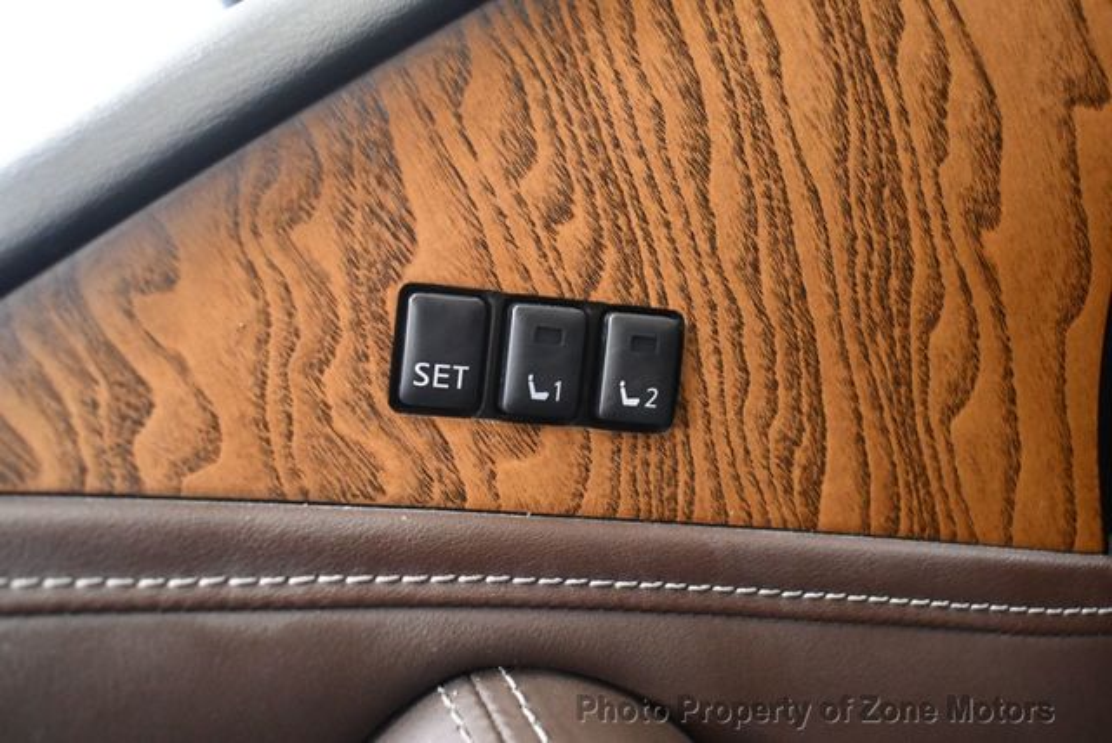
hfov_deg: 53.1
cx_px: 556
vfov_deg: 36.9
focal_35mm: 36
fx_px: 1113
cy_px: 372
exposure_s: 1/80
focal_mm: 18
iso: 3200
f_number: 3.5
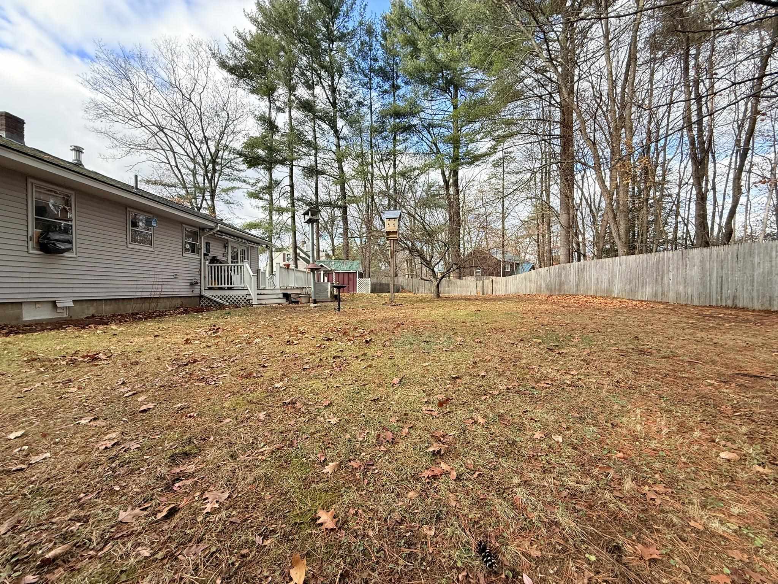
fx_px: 315
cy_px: 292
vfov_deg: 85.7
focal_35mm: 14
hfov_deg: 102.1
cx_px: 389
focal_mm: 2.22
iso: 64
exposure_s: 1/372
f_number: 2.2
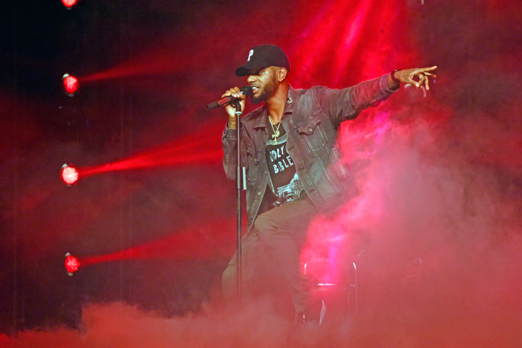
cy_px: 174
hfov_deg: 3.4
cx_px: 261
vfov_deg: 2.3
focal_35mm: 600
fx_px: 8695
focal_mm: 600
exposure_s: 1/1000
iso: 6400
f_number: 6.3
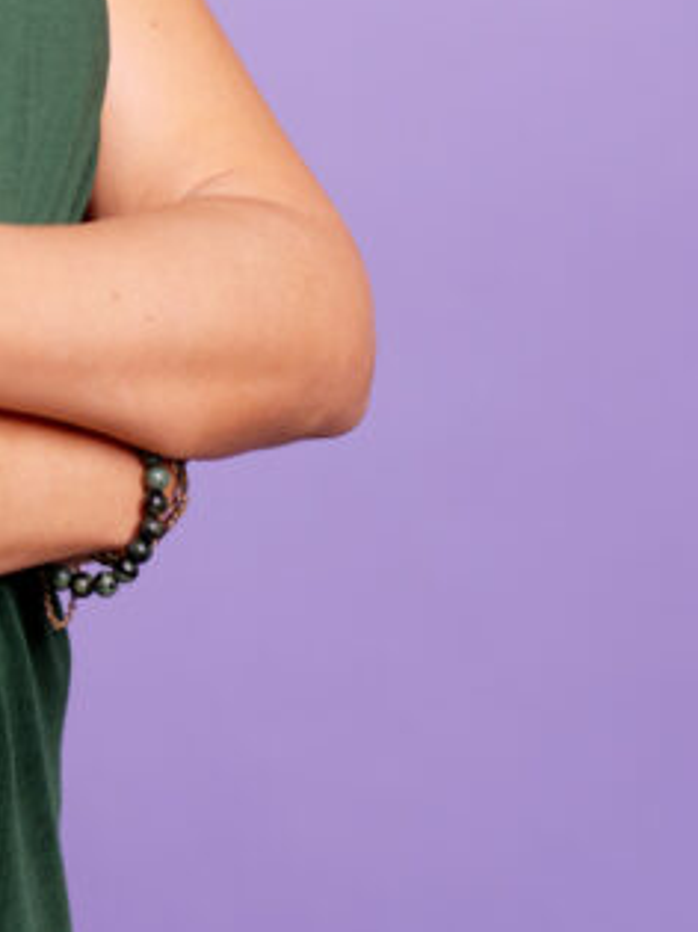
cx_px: -240
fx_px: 5515
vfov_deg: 9.5
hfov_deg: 7.2
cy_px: -260
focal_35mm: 205
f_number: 4
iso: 200
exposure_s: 1/125
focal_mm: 80
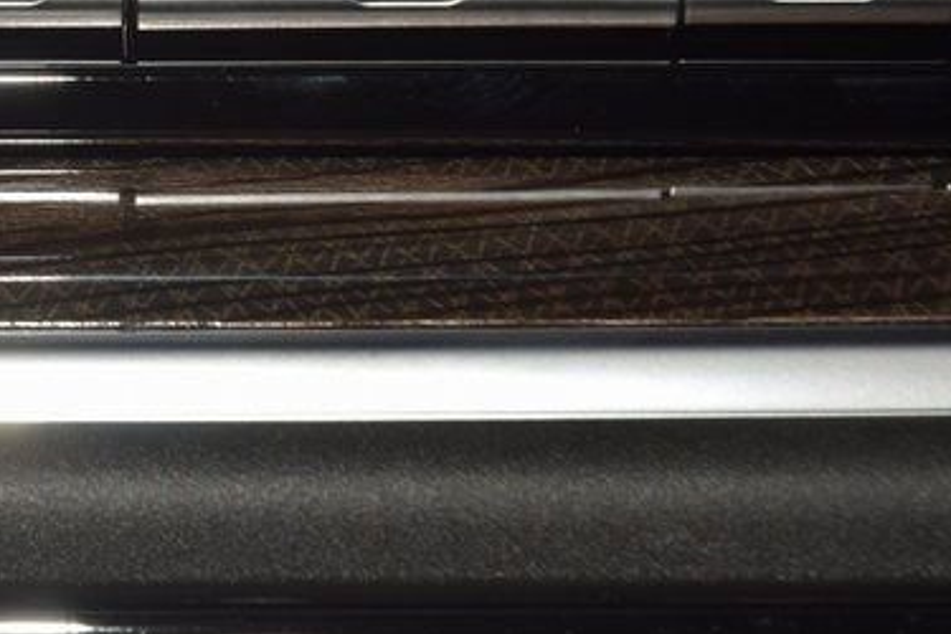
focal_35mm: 287
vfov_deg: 4.8
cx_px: -287
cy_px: -131
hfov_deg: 7.1
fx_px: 7581
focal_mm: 70
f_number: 8
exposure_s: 1/125
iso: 100
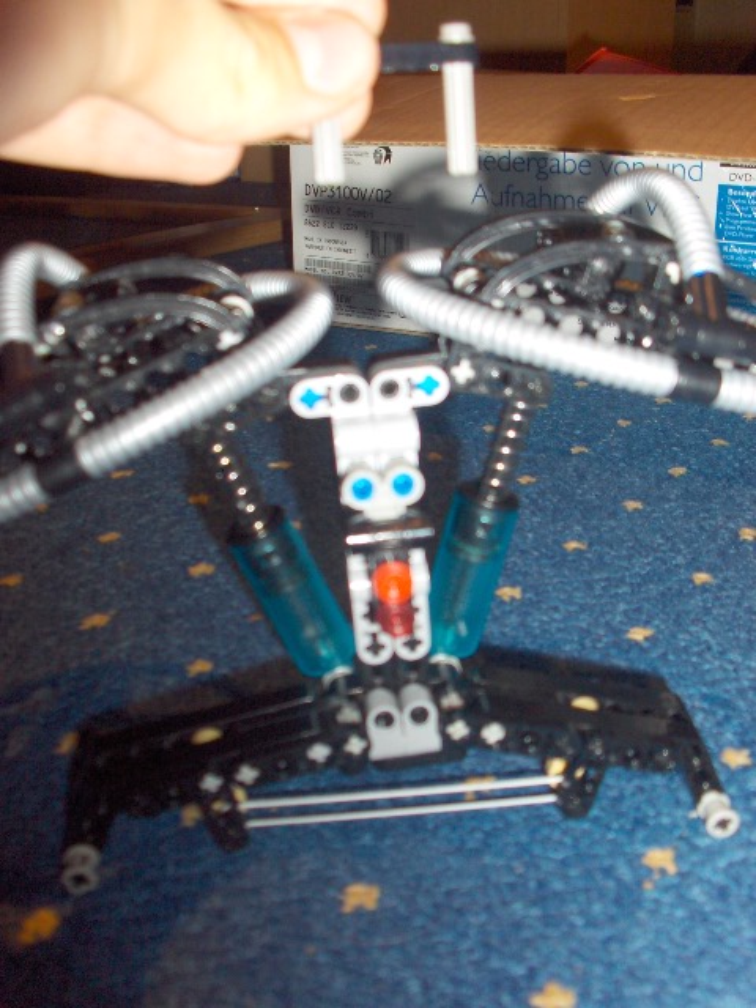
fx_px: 815
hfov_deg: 49.7
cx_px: 378
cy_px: 504
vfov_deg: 63.4
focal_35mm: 28
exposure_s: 1/60
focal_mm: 5.8
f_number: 2.8
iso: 50
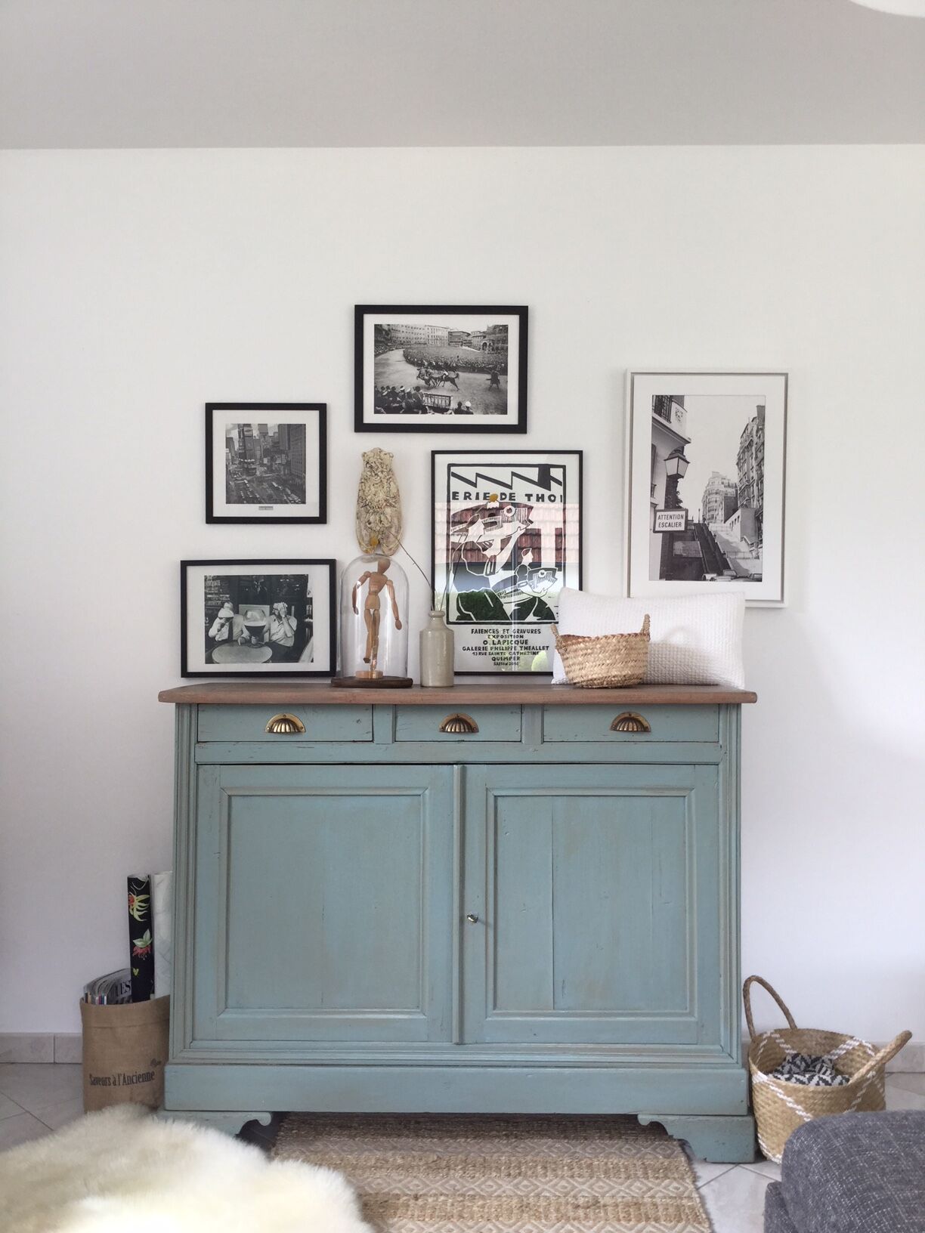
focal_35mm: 31
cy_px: 616
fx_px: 1104
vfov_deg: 58.4
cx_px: 462
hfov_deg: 45.4
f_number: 2.4
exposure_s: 1/50
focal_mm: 3.3
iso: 32
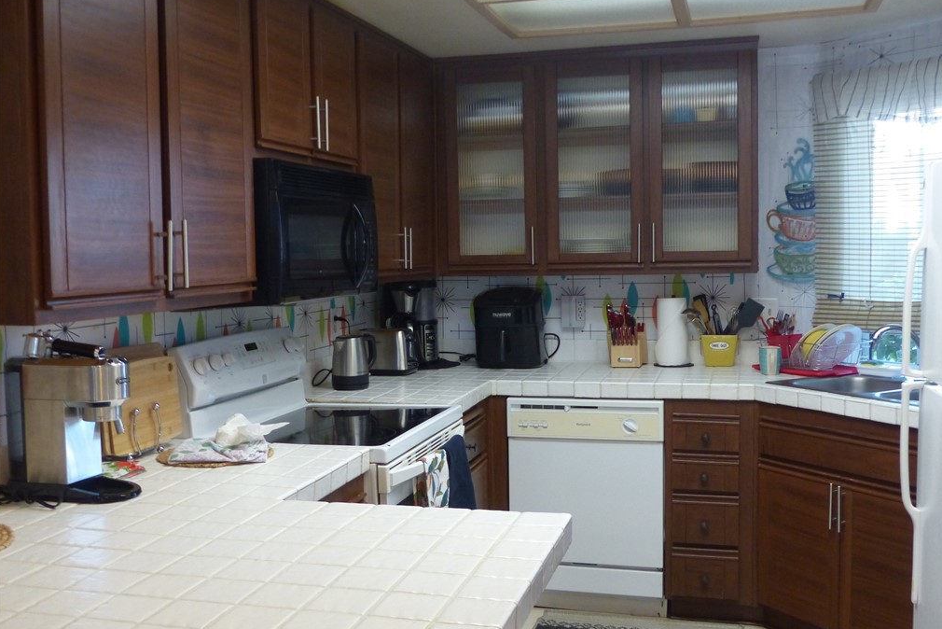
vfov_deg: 34.2
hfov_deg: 49.5
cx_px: 473
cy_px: 316
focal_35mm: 39
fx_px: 1021
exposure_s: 1/25
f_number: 2.8
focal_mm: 6.6
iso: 400
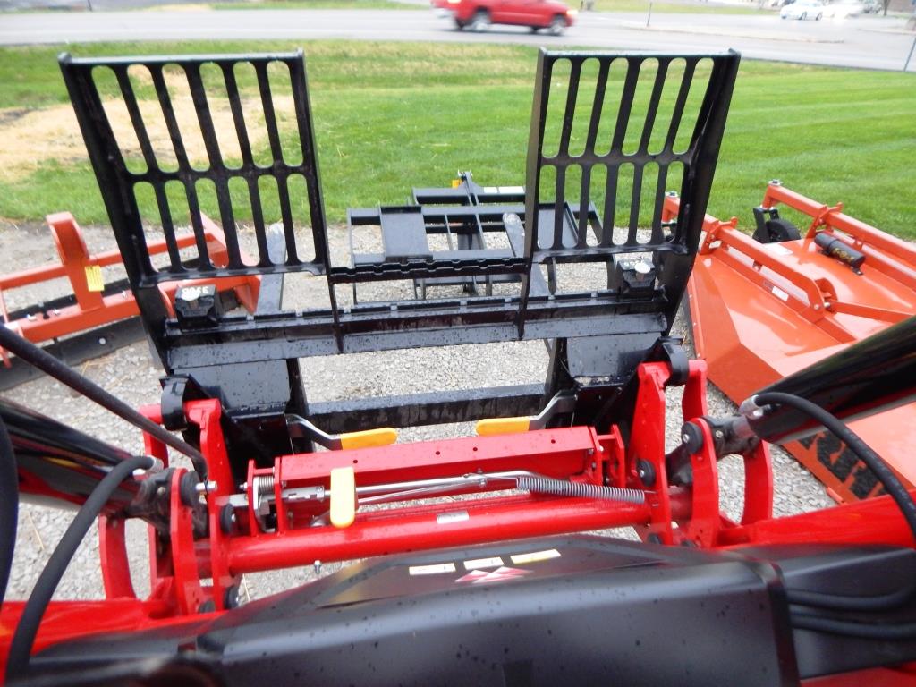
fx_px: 582
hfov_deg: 76.4
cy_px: 344
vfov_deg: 61.1
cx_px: 458
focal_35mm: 22
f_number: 3
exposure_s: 1/10
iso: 400
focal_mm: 4
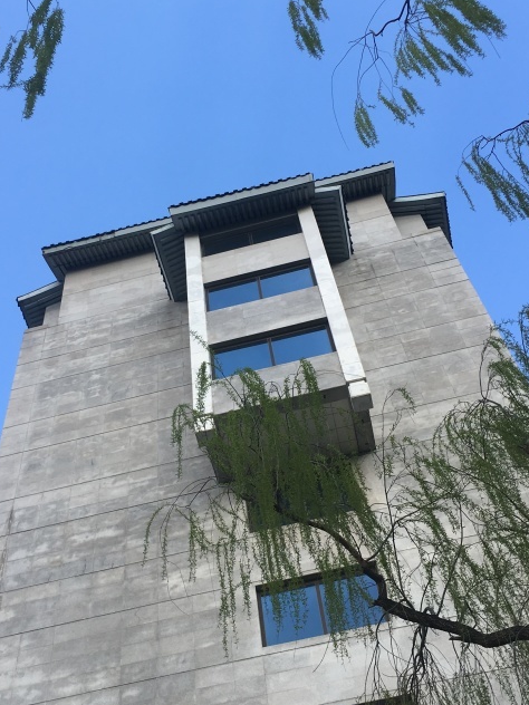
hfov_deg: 30.8
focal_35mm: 47
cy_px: 383
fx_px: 958
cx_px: 214
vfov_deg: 40.4
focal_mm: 4.15
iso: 25
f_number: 2.2
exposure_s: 1/506
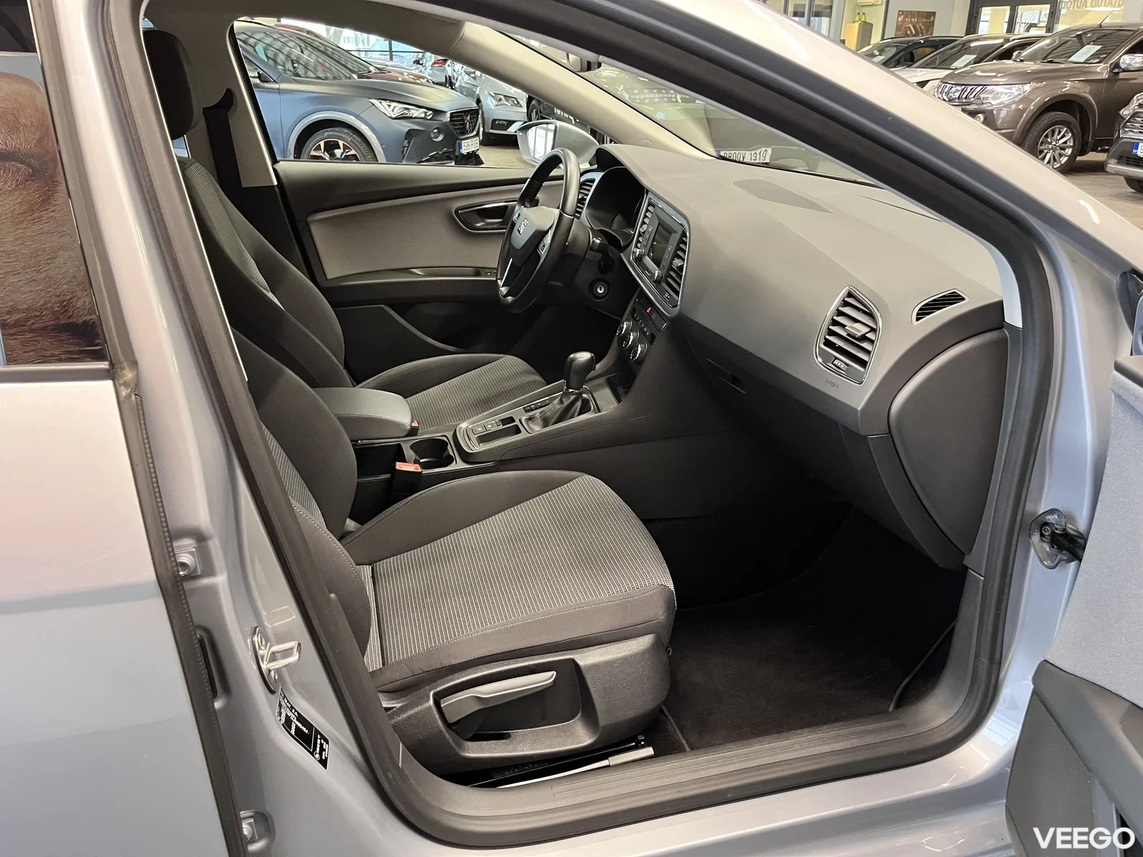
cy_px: 428
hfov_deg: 67.3
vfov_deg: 53.1
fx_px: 859
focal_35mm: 26
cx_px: 572
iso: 500
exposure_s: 1/60
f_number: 1.6
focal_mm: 5.1
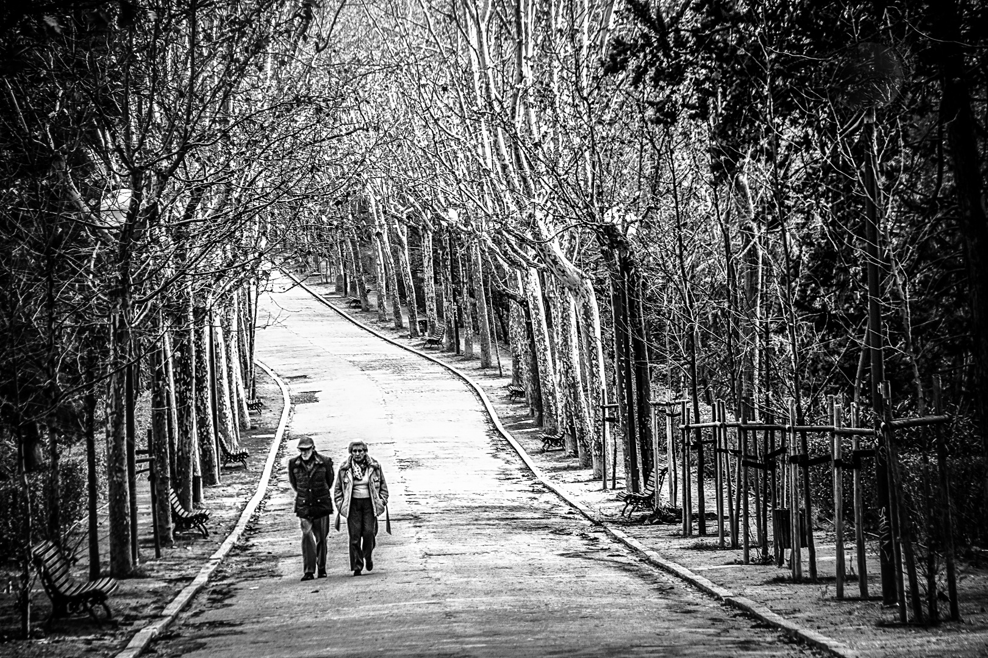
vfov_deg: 7.0
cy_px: 329
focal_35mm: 195
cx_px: 494
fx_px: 5351
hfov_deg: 10.5
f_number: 5.6
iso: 100
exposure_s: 1/40
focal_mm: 130
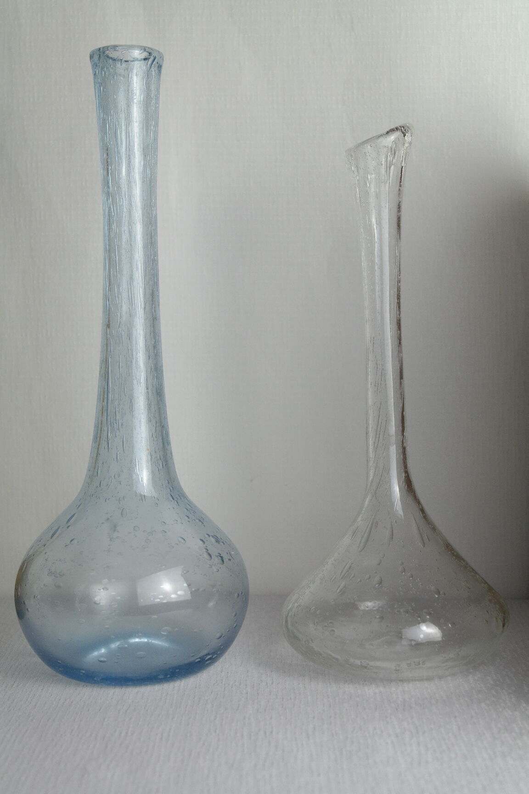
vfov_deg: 29.2
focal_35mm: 69
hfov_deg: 19.7
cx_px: 264
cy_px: 397
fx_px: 1521
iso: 200
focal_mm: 45
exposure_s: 1/80
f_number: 5
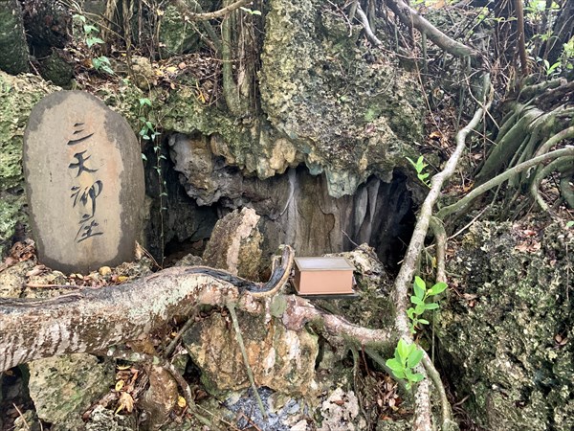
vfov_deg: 53.1
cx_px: 287
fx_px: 431
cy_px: 216
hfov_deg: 67.3
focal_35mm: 26
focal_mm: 4.25
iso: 500
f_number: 1.8
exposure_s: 1/30
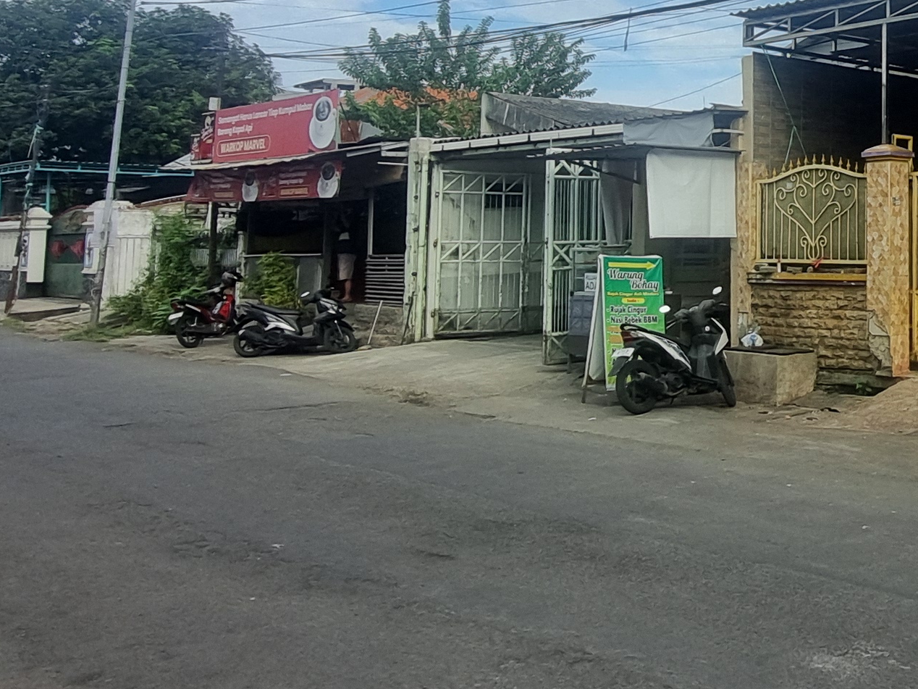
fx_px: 1087
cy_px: 101
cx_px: 899
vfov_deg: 33.7
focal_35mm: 41
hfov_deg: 40.6
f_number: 2.2
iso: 50
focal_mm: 1.74
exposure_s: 1/1012
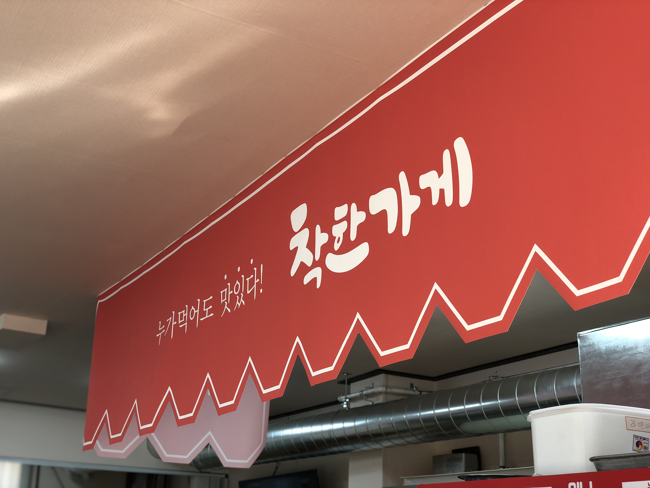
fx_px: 976
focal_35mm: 52
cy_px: 244
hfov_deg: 36.8
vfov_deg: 28.0
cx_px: 325
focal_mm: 6
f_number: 2.4
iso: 32
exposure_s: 1/60
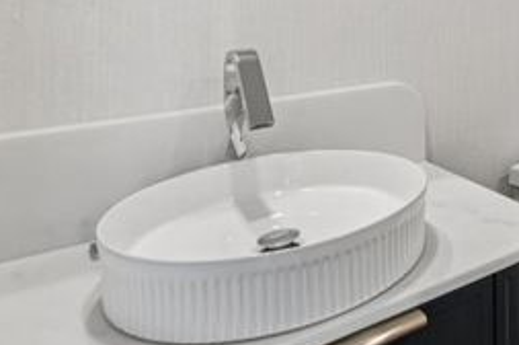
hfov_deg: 38.6
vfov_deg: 31.0
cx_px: 602
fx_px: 562
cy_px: -17
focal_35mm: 39
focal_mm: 14
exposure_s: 1/15
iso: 400
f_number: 8
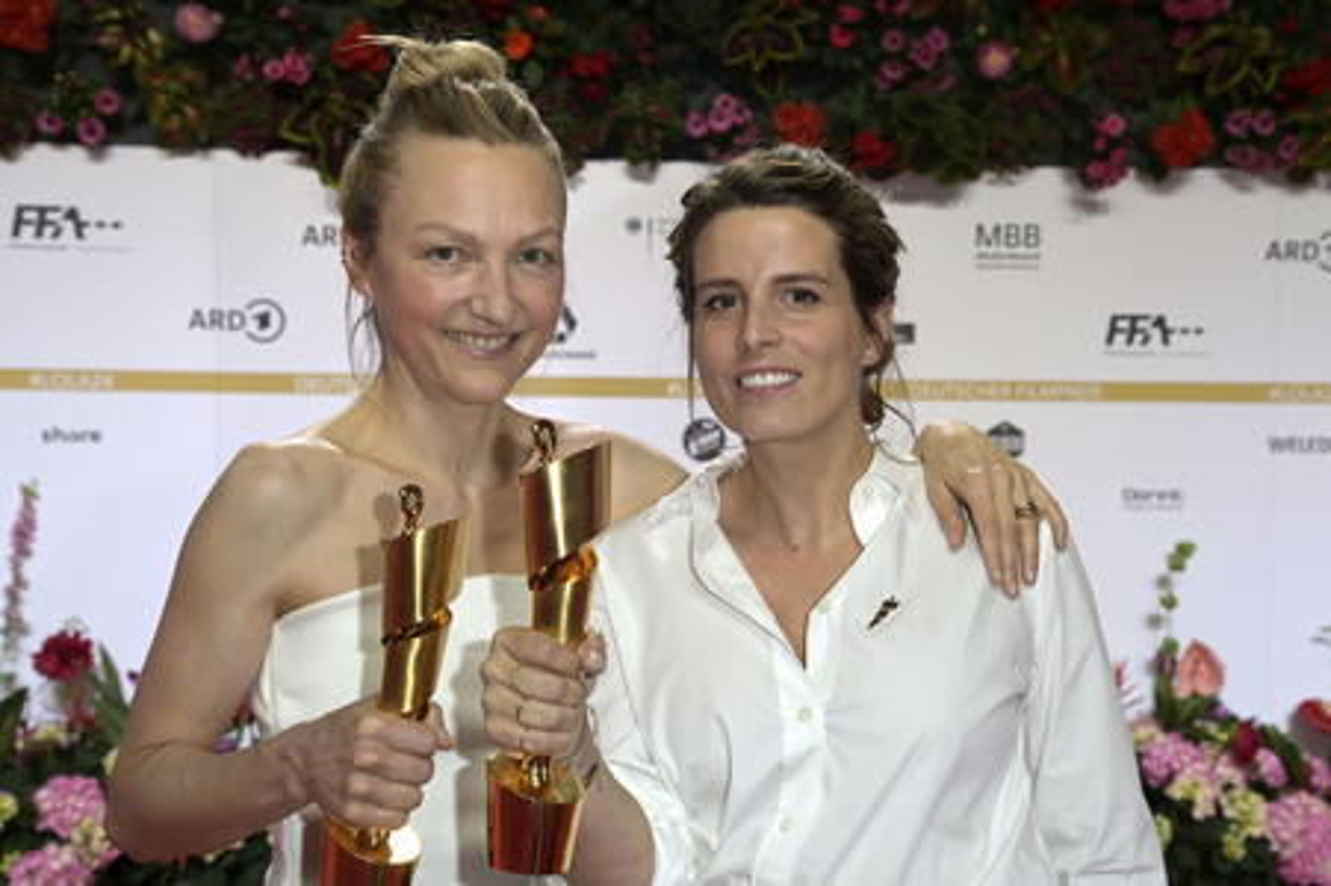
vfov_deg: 27.0
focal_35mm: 50
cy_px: 443
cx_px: 666
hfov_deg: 39.6
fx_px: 1847
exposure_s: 1/250
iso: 640
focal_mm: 50
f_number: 5.6
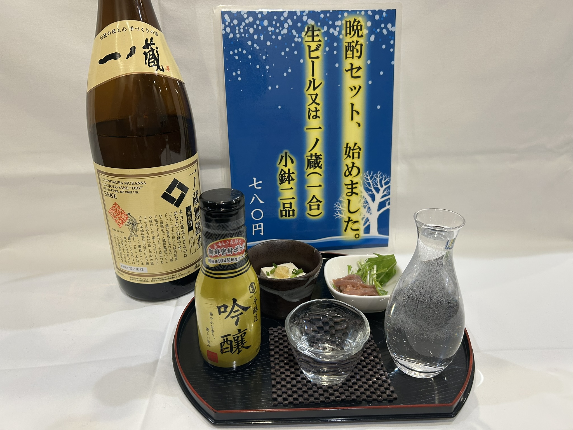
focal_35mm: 26
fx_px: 430
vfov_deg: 53.1
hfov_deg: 67.3
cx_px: 286
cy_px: 215
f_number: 1.5
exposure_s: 1/50
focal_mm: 5.7
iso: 100
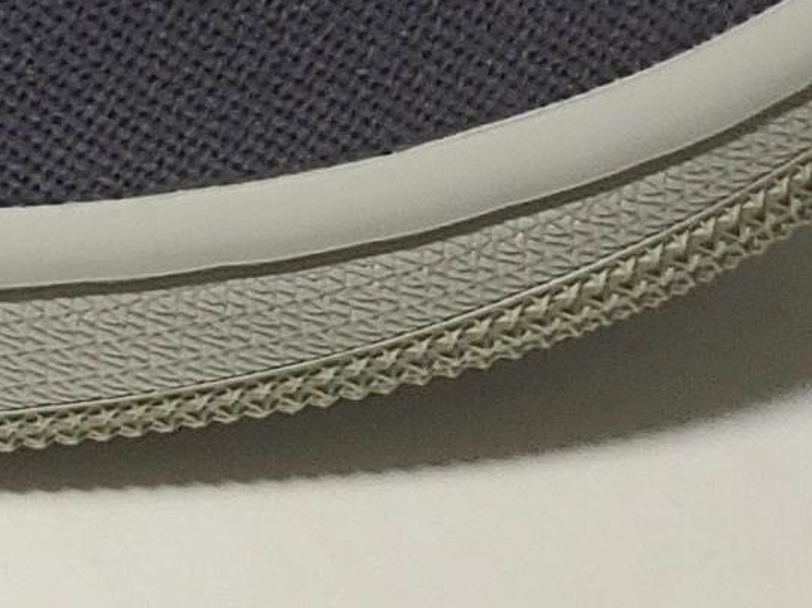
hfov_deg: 9.0
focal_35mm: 193
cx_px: -1314
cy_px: -1407
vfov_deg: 6.7
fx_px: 4526
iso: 50
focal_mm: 4.3
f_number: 1.5
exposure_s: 1/410
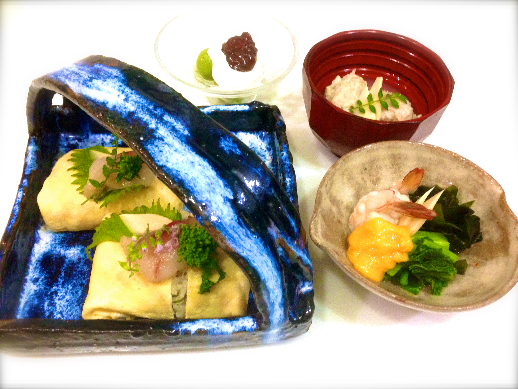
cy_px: 194
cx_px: 259
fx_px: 494
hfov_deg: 55.4
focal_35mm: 33
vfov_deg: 42.9
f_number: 2.4
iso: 320
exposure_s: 1/20
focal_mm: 4.12
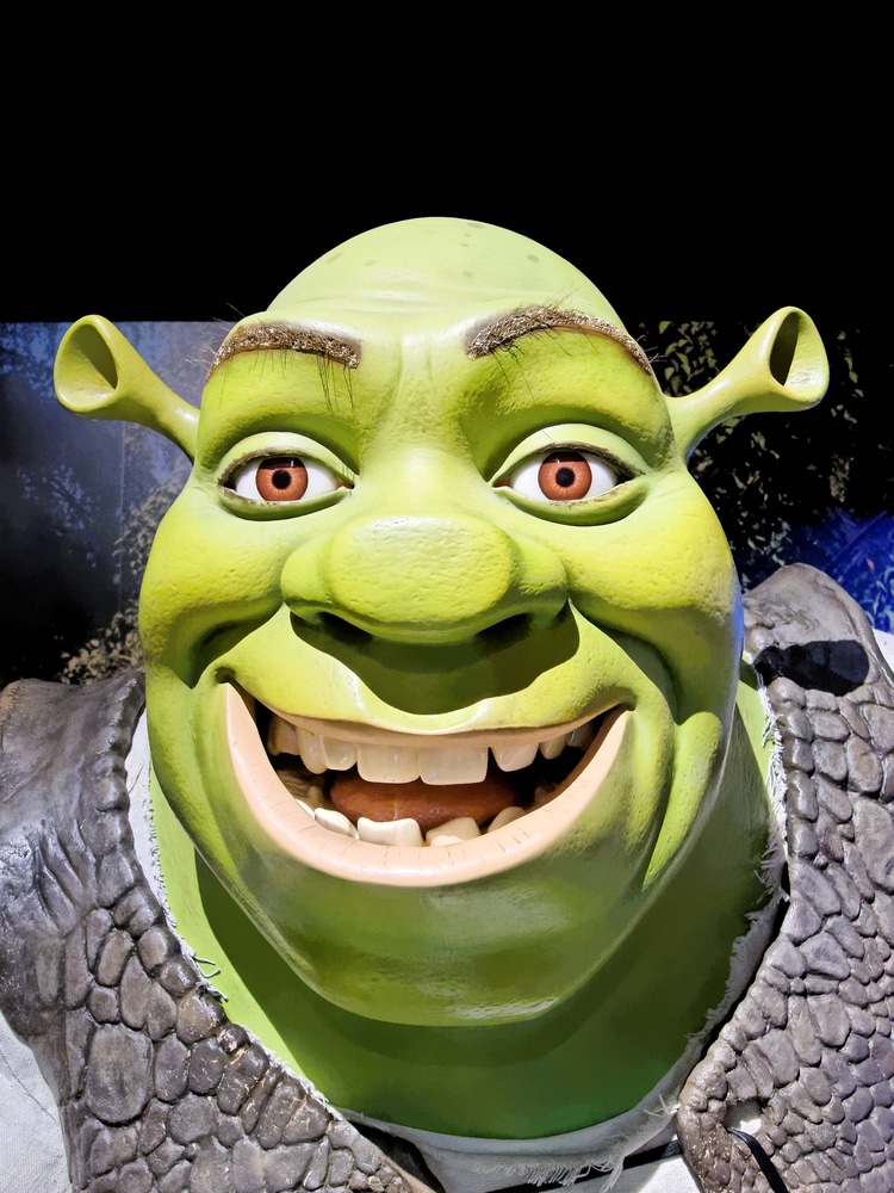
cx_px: 447
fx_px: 964
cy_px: 596
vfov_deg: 63.4
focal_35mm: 28
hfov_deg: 49.7
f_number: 2.5
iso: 640
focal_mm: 6
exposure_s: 1/20
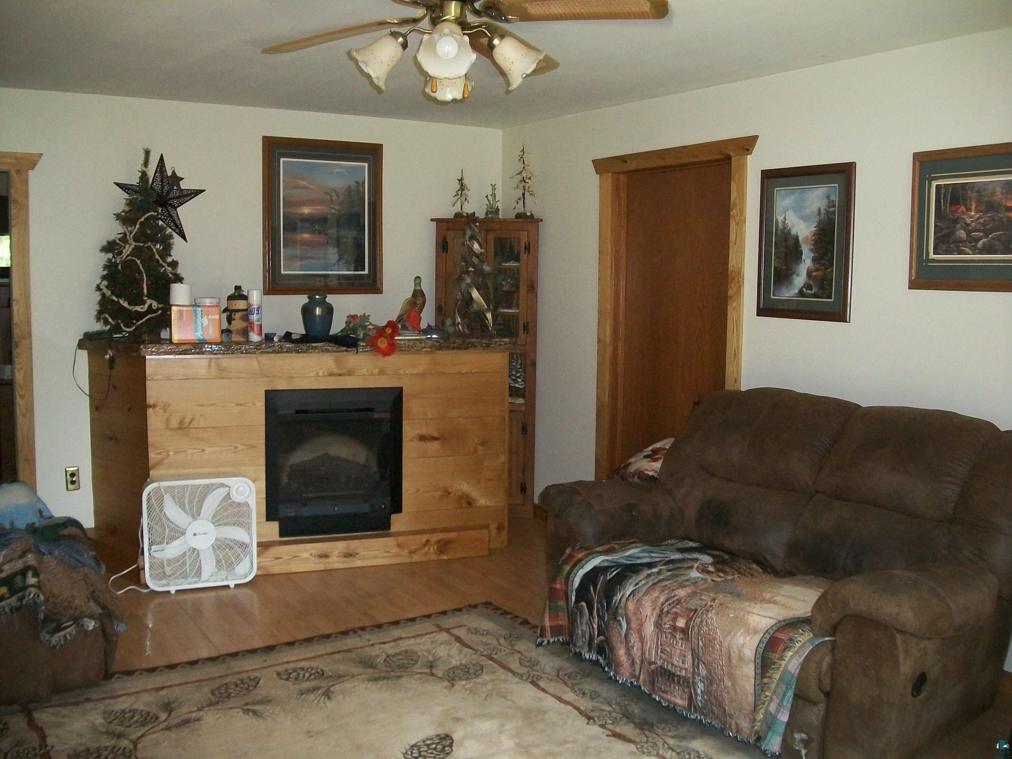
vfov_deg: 44.2
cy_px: 380
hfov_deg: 56.8
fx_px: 936
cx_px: 506
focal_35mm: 32
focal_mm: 5.7
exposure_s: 1/60
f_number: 2.9
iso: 240
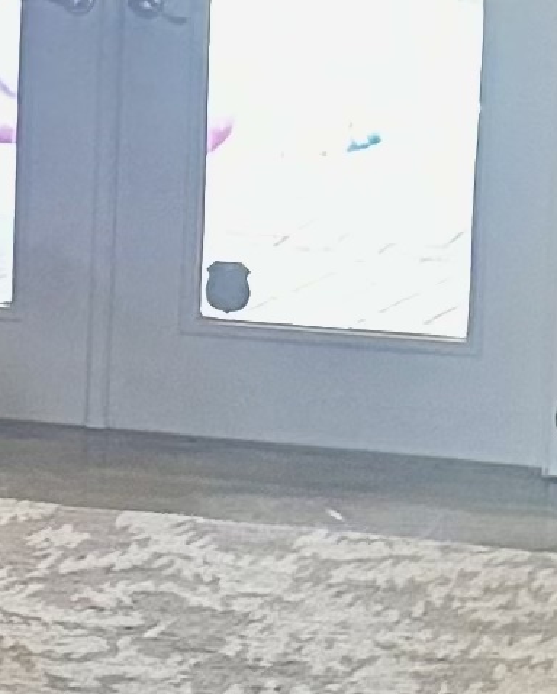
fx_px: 4054
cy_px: 359
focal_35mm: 197
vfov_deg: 9.8
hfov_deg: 7.7
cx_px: -342
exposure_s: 1/60
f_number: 1.78
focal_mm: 6.86
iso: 500
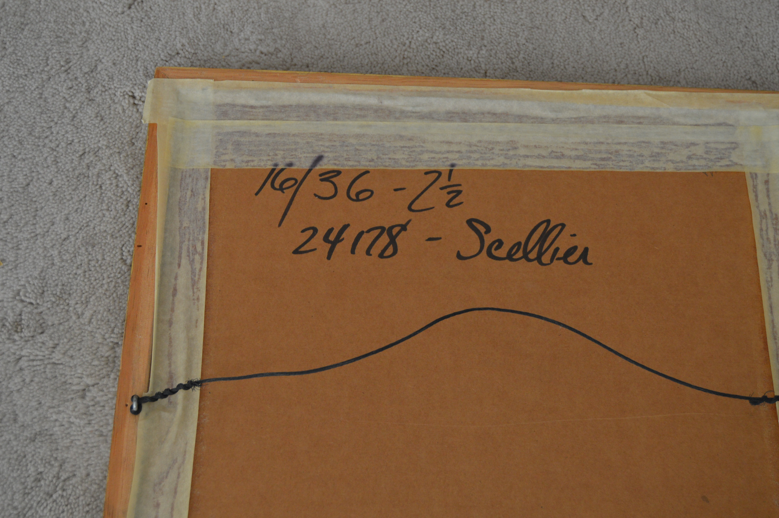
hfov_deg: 35.1
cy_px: 259
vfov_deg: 23.7
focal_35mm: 57
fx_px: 1232
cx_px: 390
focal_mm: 38
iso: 560
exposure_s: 1/60
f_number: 4.8
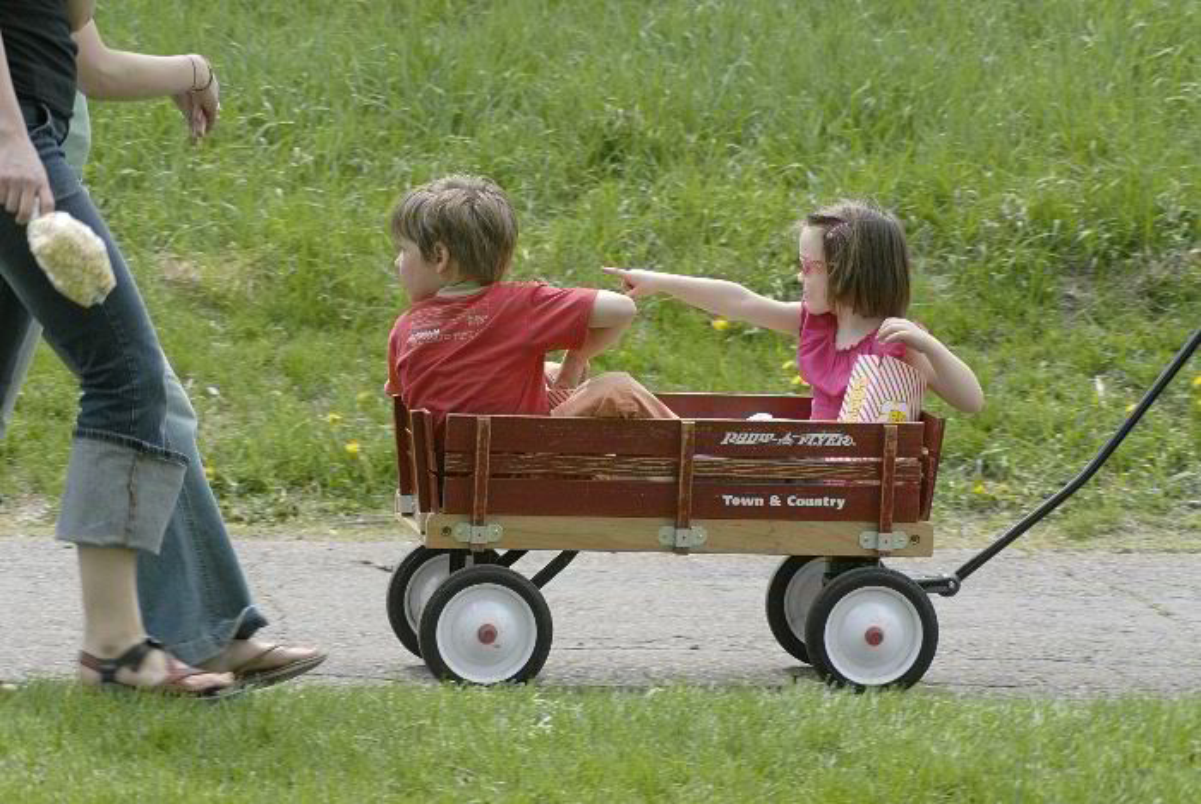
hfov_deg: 15.9
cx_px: 600
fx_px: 4310
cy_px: 402
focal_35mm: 129
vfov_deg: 10.7
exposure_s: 1/180
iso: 200
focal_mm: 86
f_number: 4
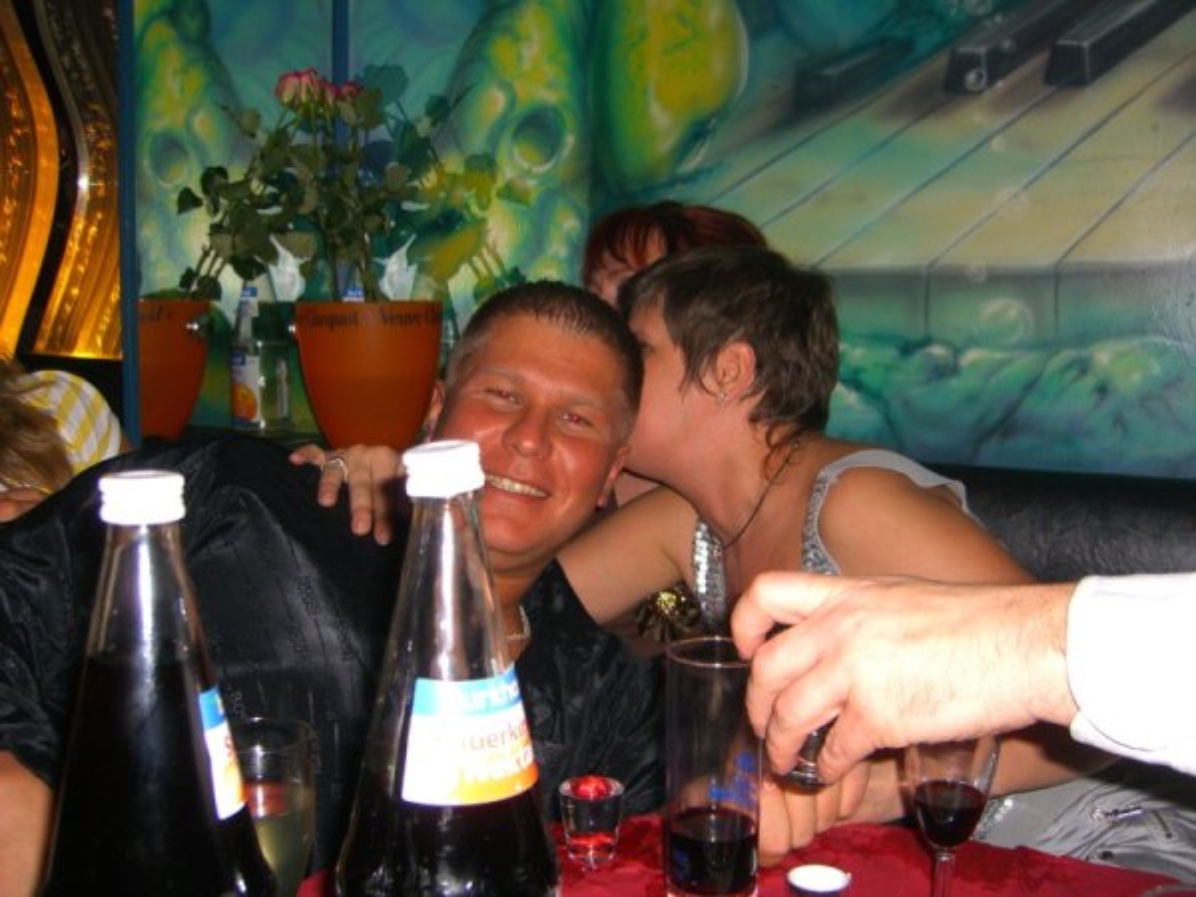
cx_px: 598
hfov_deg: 49.0
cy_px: 448
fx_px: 1313
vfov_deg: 37.7
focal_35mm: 38
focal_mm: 7.9
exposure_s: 1/60
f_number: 2.8
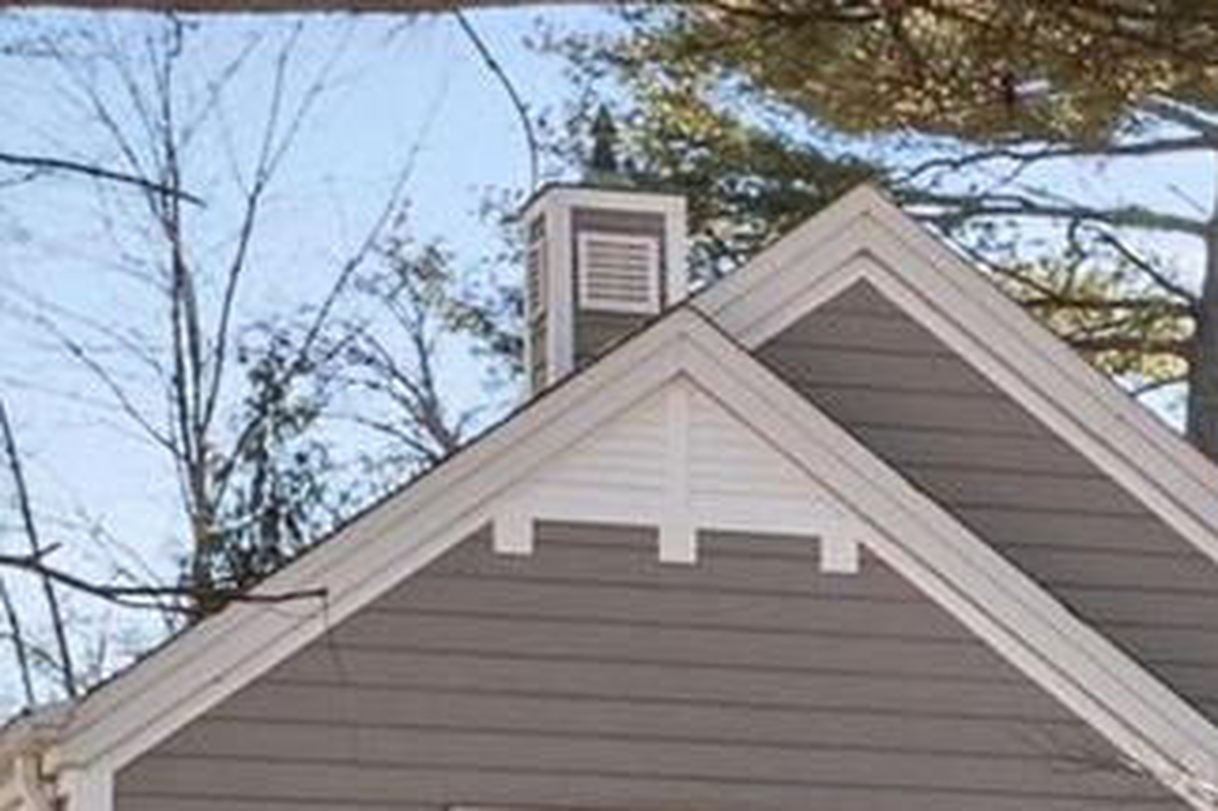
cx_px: 2229
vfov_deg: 7.2
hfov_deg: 10.3
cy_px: 924
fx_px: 6357
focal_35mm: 188
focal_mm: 19
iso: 400
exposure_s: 1/250
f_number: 8
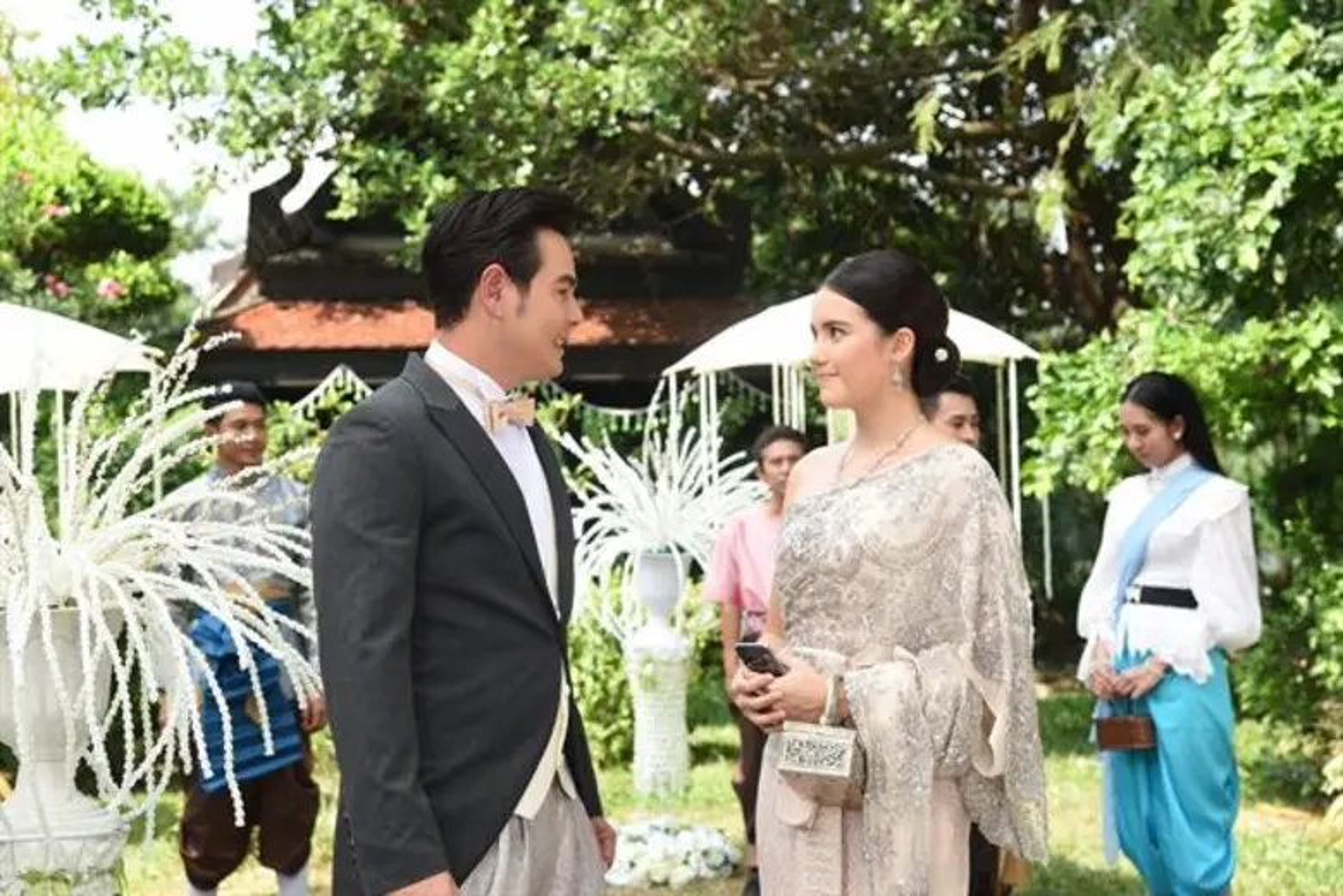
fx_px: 2425
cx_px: 672
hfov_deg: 31.0
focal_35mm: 65
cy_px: 448
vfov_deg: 20.9
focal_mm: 65
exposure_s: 1/250
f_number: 5
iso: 320
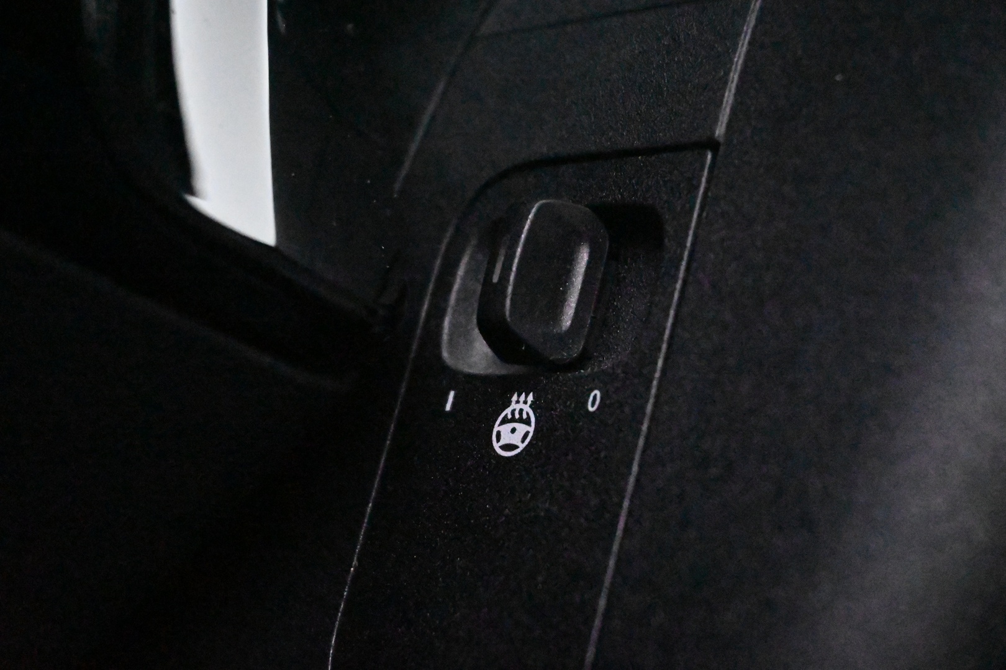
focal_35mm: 66
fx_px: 1844
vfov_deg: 20.6
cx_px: 503
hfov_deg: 30.5
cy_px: 335
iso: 40000
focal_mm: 44
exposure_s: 1/80
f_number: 6
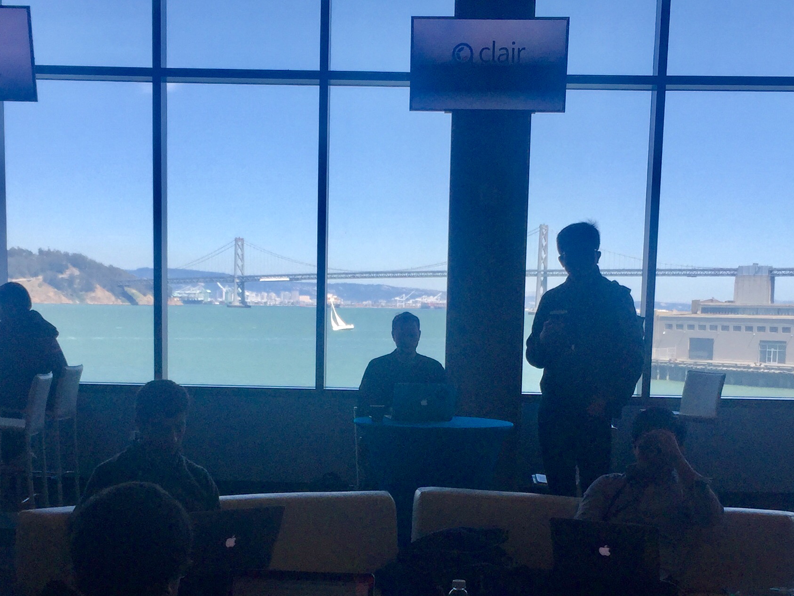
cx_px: 384
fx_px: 1285
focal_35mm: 56
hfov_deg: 34.3
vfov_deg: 25.6
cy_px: 485
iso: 32
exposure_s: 1/775
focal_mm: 4.15
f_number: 2.2
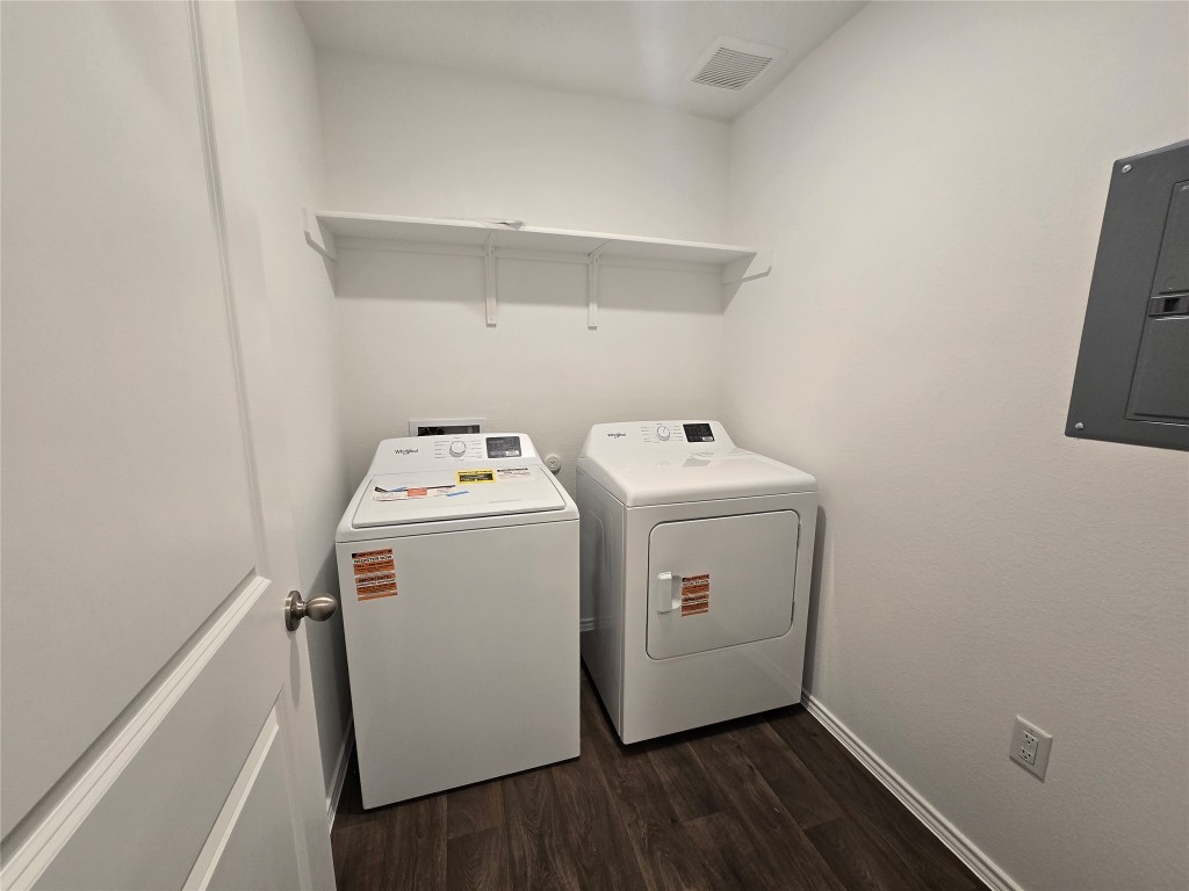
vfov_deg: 89.9
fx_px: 447
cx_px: 594
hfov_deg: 106.2
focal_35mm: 13
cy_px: 446
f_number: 2.2
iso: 160
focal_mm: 2.2
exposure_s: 1/60
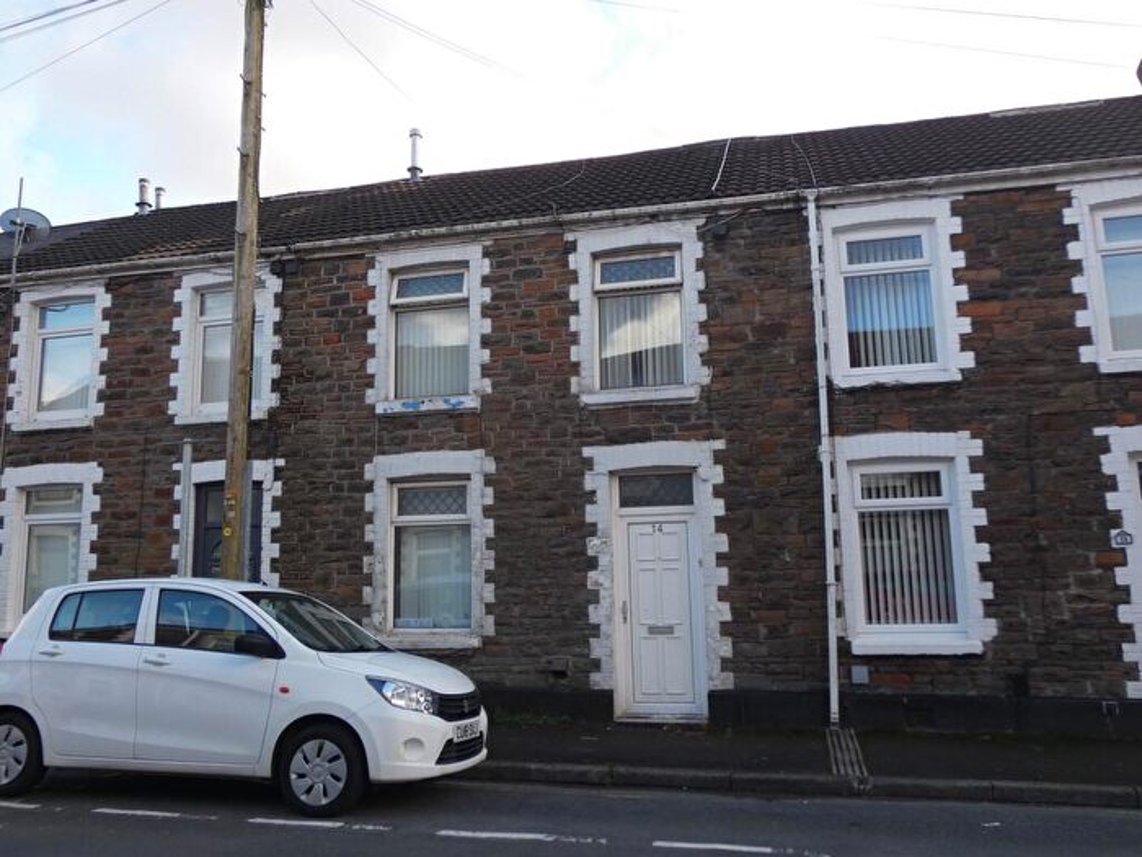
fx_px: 924
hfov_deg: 63.4
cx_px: 571
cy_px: 428
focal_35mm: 28
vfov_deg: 49.7
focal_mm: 5
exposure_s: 1/100
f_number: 3.2
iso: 80
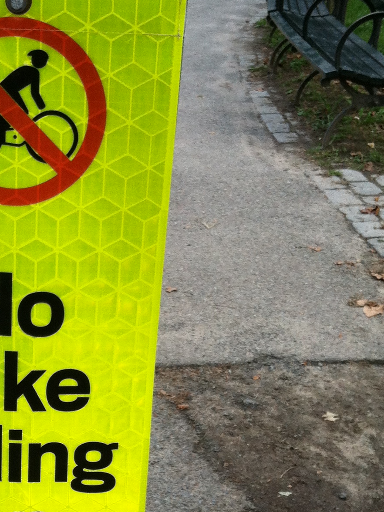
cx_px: 40
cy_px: 418
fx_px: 1139
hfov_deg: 18.8
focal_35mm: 77
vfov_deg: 24.9
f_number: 2.8
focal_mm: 3.85
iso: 80
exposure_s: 1/120
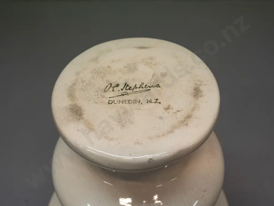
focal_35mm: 56
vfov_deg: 26.1
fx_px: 443
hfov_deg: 34.3
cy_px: 103
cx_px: 137
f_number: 5.6
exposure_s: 1/640
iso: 3200
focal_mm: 28
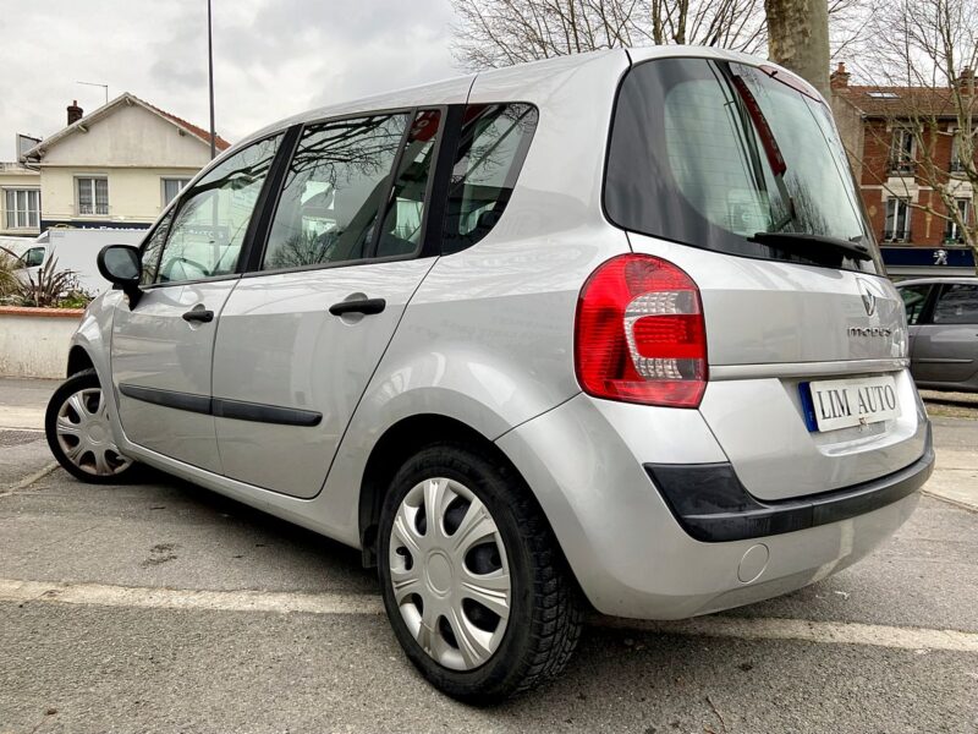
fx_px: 735
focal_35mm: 26
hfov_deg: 67.3
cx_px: 489
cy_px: 367
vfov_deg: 53.1
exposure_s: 1/223
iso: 32
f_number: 1.8
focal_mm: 4.25
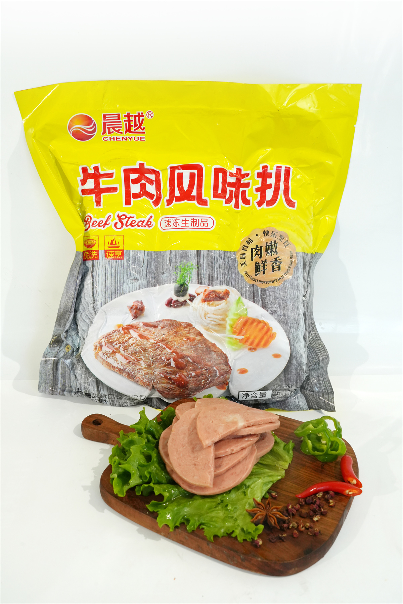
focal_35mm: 37
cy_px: 302
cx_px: 202
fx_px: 621
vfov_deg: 51.9
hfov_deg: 35.9
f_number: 11
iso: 1250
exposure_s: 1/125
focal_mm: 37
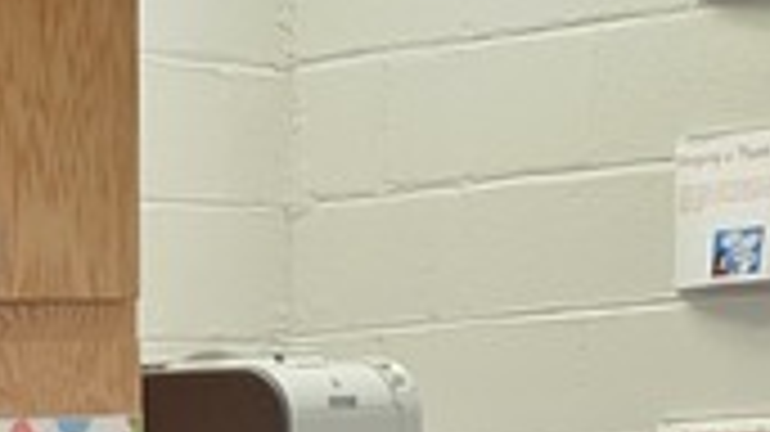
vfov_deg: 6.1
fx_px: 3061
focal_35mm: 150
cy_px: 1971
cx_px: -158
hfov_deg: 13.9
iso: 320
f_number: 1.8
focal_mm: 5.4
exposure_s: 1/120
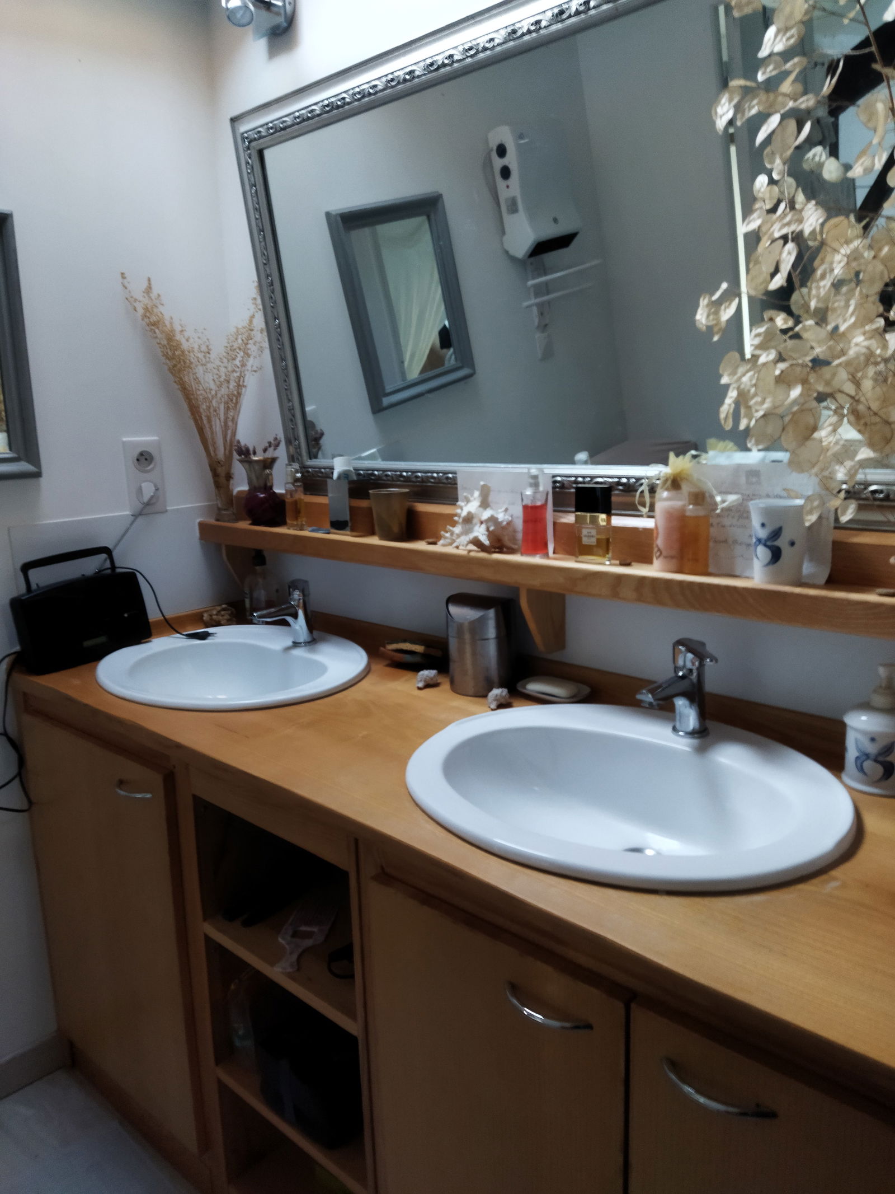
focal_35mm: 27
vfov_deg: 65.3
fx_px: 931
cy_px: 597
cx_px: 448
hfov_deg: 51.4
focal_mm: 4.71
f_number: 1.79
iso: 328
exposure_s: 1/25
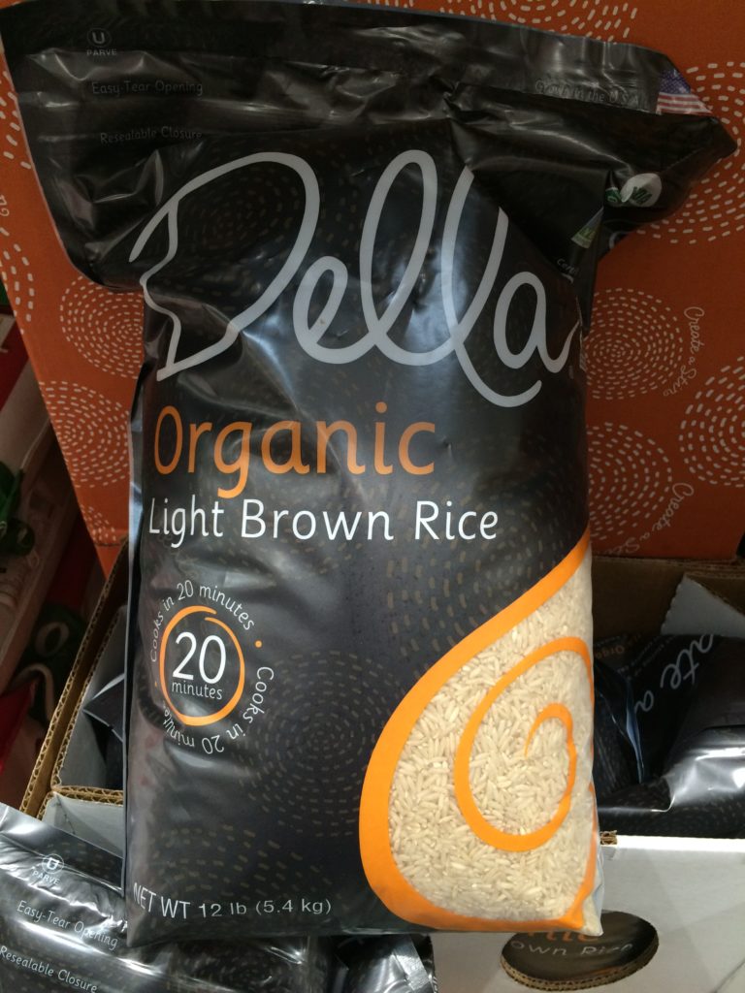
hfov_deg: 48.2
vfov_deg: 61.7
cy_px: 496
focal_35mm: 29
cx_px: 372
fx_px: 832
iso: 125
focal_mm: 4.15
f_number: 2.2
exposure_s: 1/30
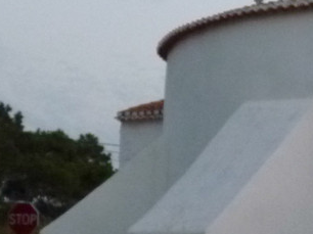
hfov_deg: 14.7
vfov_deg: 13.1
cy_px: 135
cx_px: 601
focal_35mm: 113
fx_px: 1021
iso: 400
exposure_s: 1/25
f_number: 2.8
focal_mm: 4.8
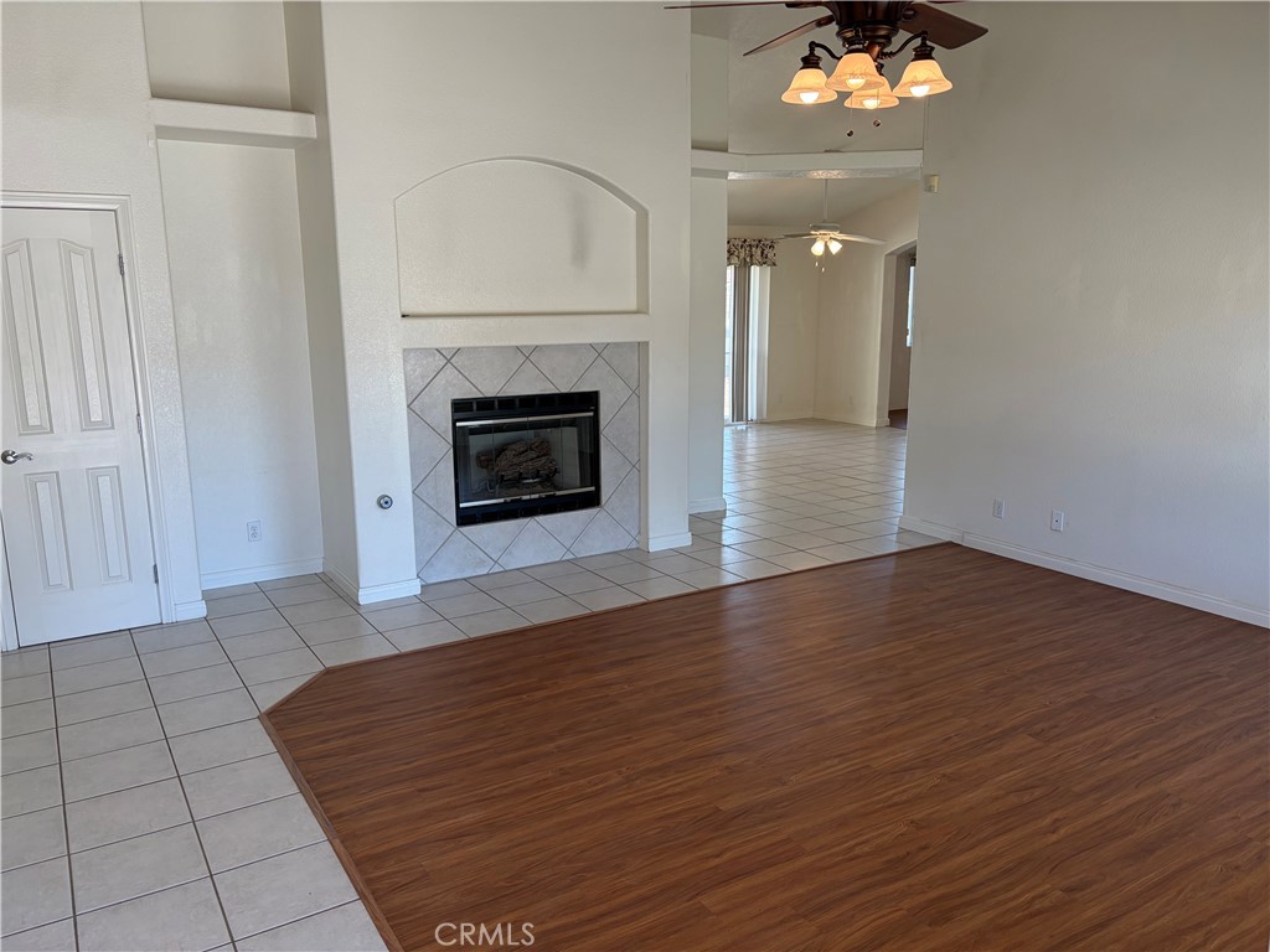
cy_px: 476
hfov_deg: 67.3
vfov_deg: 53.1
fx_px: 954
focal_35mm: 26
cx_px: 635
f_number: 1.6
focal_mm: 5.96
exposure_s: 1/175
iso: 80
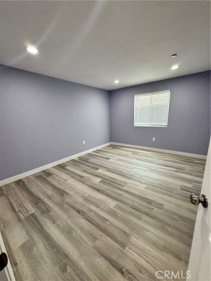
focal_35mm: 14
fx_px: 114
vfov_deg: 102.1
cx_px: 106
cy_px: 140
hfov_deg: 85.7
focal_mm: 2.22
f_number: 2.2
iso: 200
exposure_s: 1/120
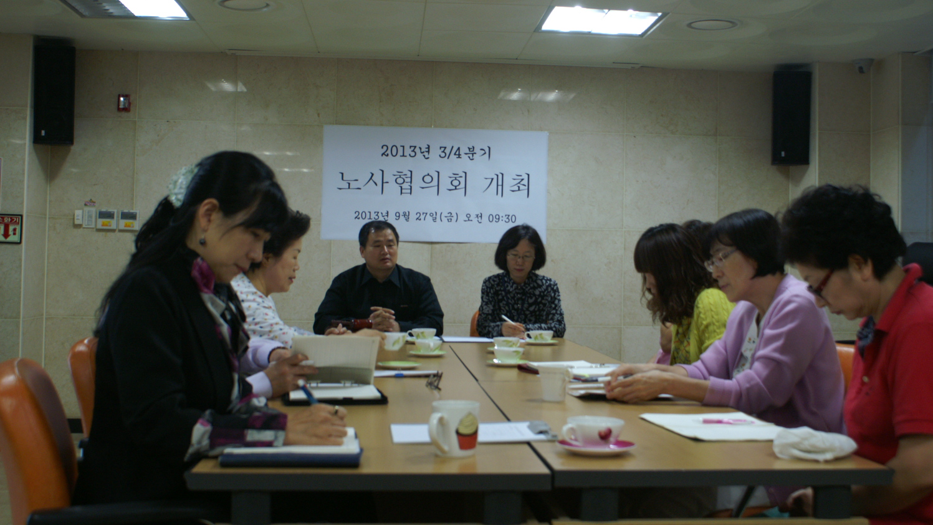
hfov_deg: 49.4
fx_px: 1014
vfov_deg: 29.0
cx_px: 467
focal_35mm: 41
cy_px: 219
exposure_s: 1/50
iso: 500
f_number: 4.5
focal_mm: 26
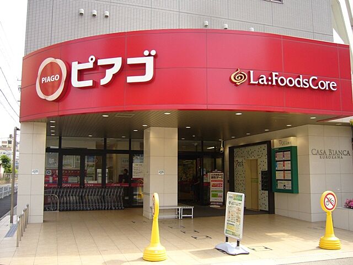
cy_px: 132
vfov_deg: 40.7
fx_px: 357
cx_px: 176
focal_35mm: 35
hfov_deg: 52.6
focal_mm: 5.8
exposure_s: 1/250
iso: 80
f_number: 2.8
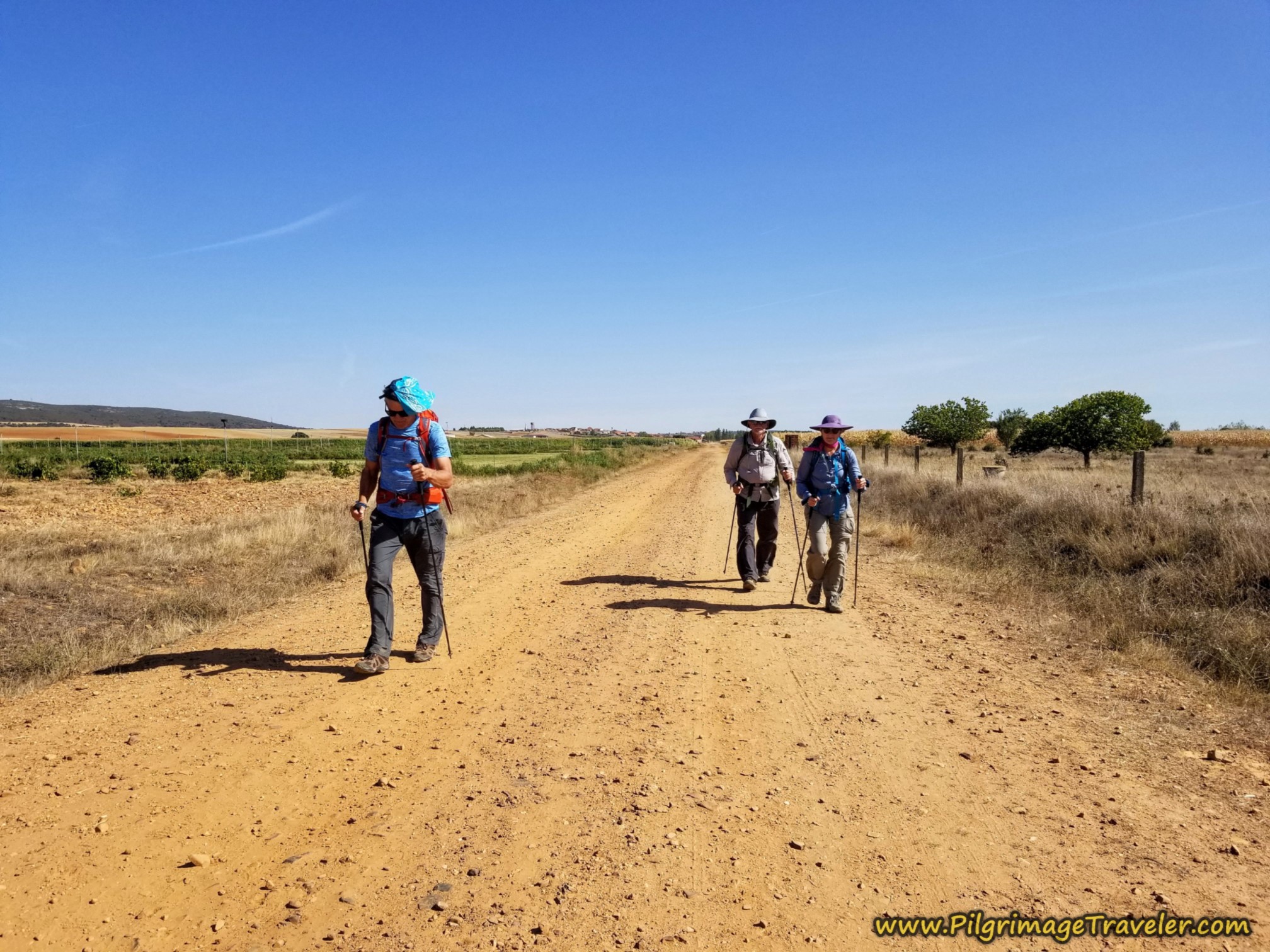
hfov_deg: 67.3
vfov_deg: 53.1
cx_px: 635
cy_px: 476
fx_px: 954
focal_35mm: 26
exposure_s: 1/3136
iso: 50
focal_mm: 4.3
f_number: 1.7
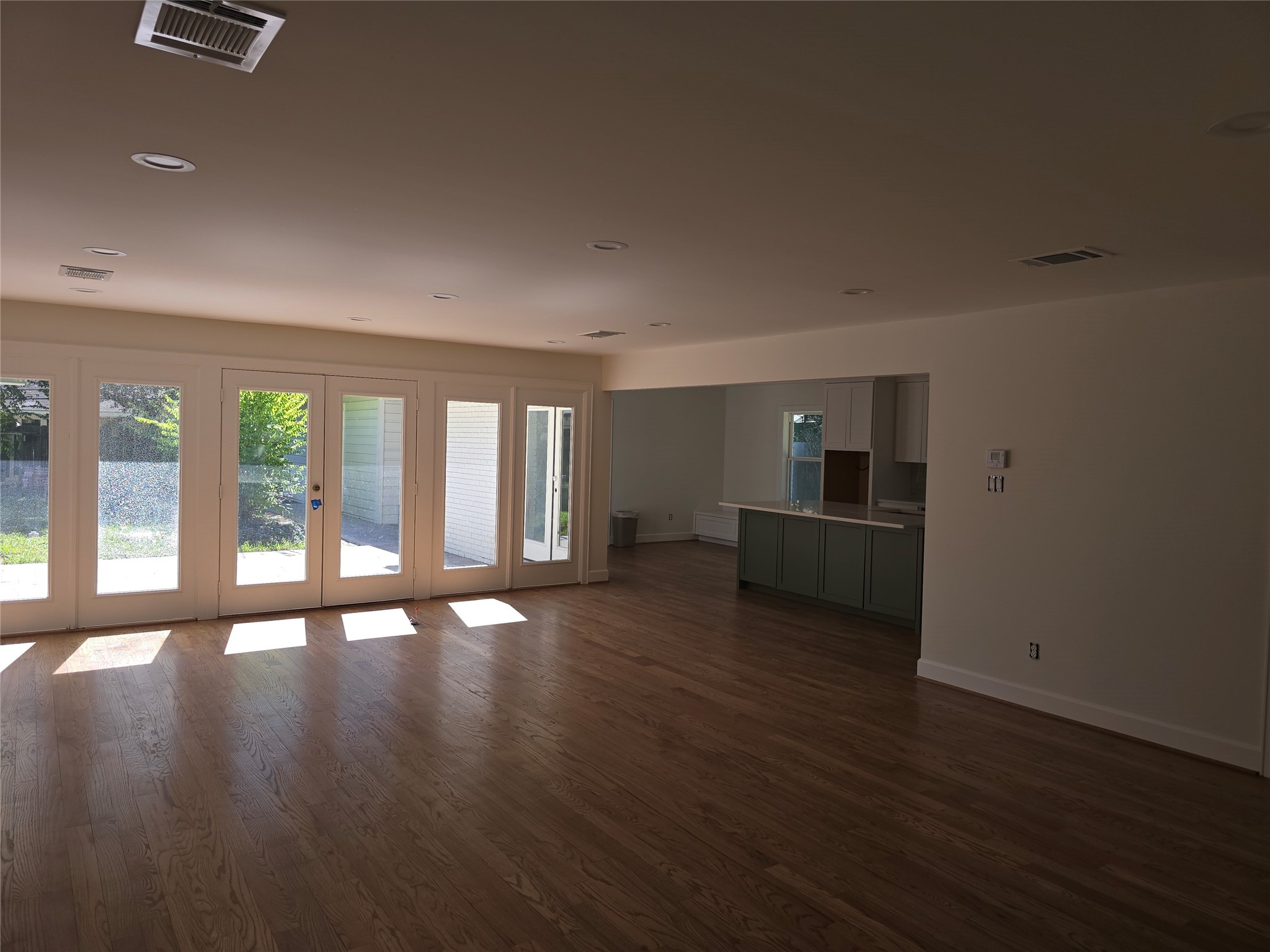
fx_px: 844
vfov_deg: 58.9
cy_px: 476
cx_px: 635
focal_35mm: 23
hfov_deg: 73.9
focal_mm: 6.3
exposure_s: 1/147
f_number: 1.7
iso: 12
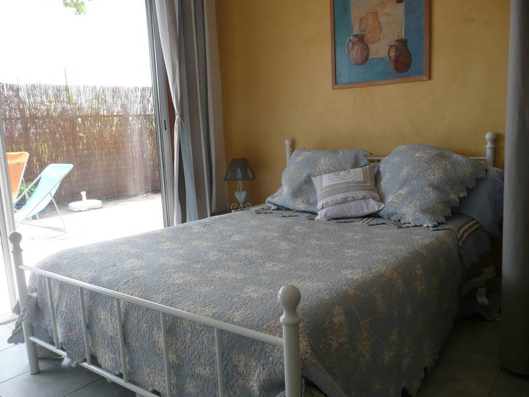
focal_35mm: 29
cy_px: 196
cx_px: 272
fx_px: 443
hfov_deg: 61.7
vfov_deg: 48.2
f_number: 3.3
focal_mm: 4.6
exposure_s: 1/100
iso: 100
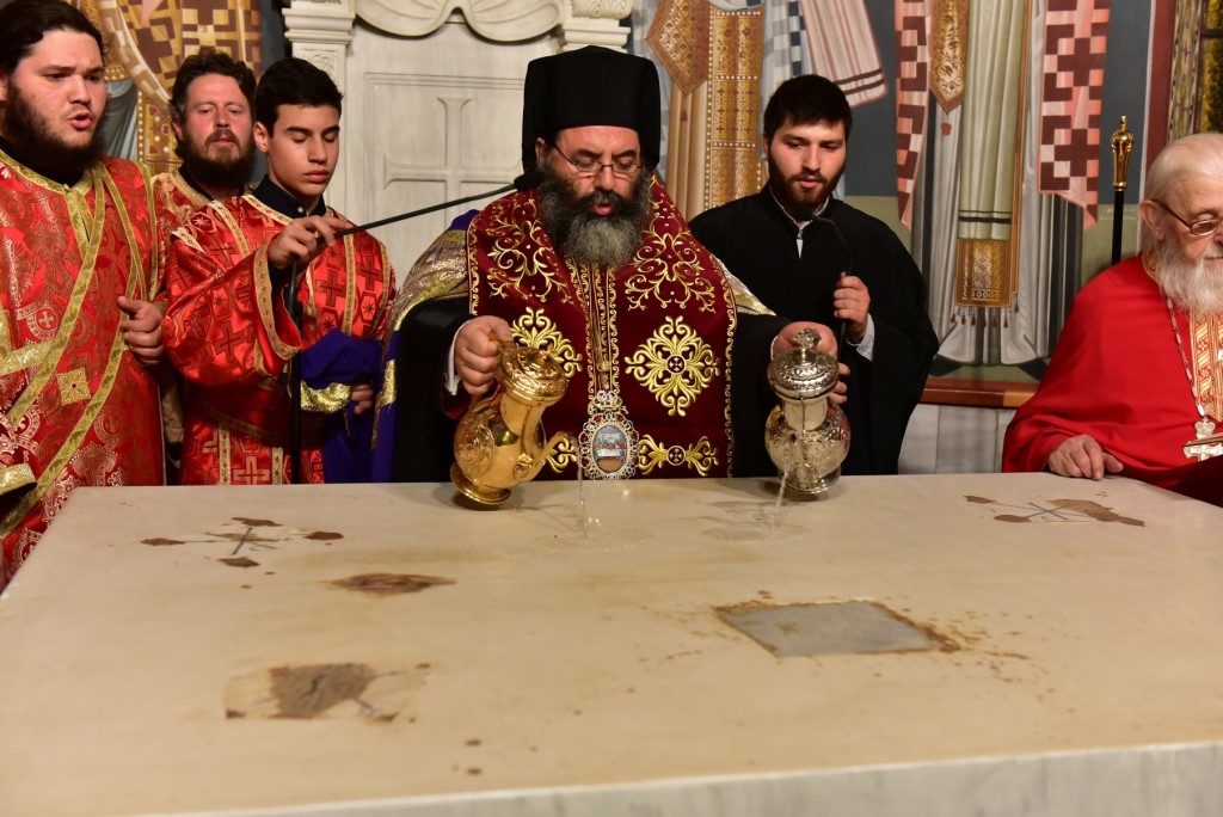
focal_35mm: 44
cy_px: 408
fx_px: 1496
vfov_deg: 30.6
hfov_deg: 44.5
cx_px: 612
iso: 3200
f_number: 4.5
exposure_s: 1/100
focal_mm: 44
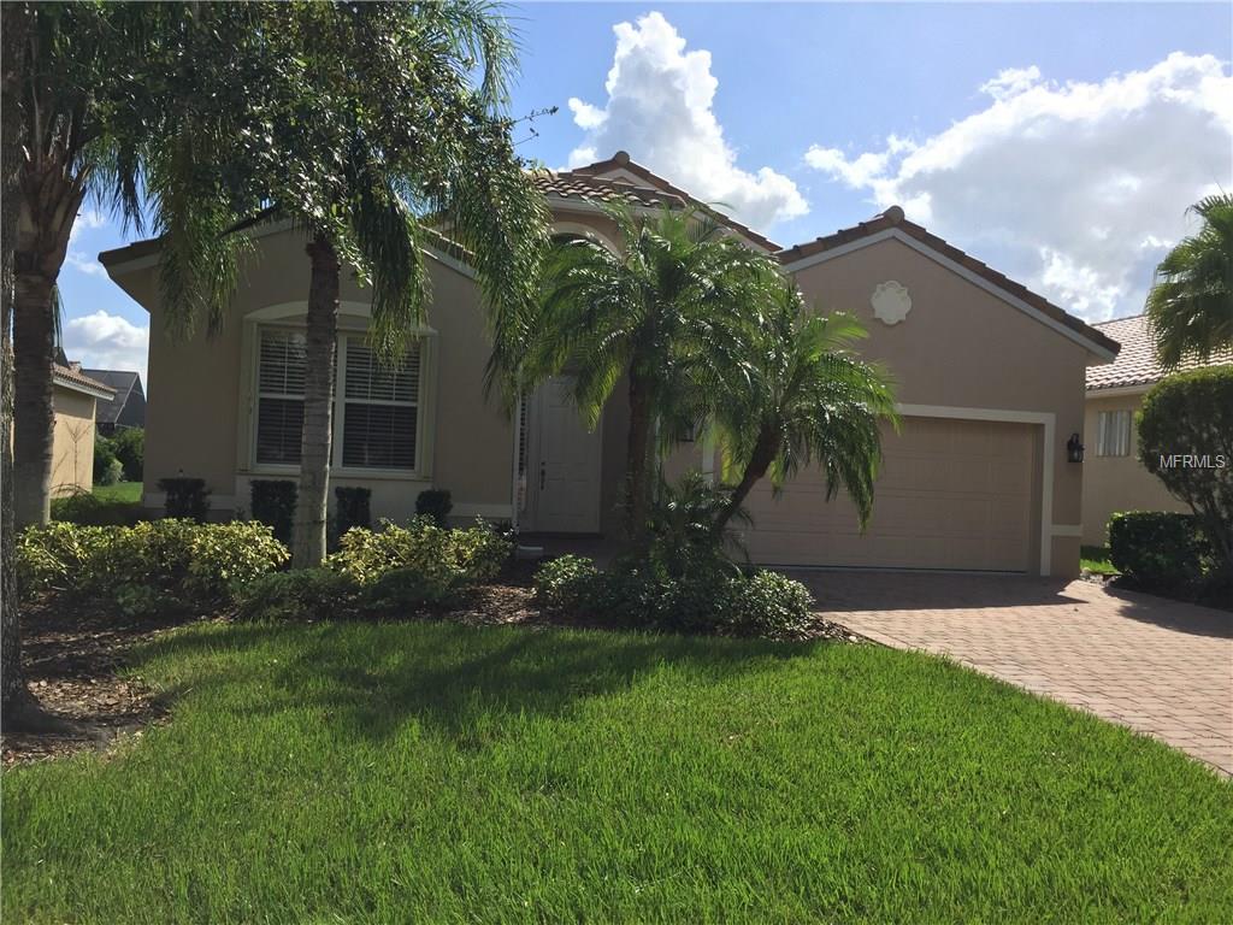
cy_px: 462
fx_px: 1033
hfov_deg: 61.7
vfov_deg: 48.2
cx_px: 616
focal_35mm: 29
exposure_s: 1/2326
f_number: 2.2
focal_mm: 4.15
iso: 32
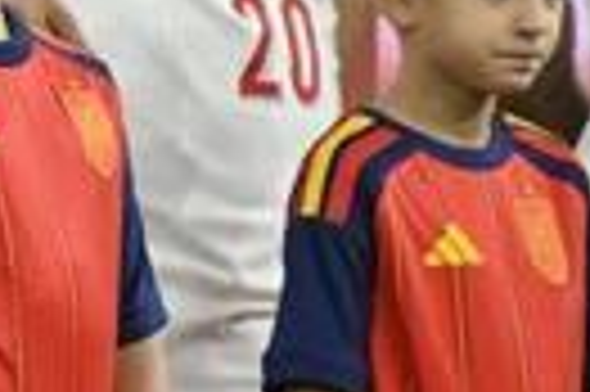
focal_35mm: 2355
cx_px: -1067
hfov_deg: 0.9
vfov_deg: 0.6
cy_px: -20
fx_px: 38548
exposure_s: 1/2000
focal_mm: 400
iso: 4000
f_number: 2.8
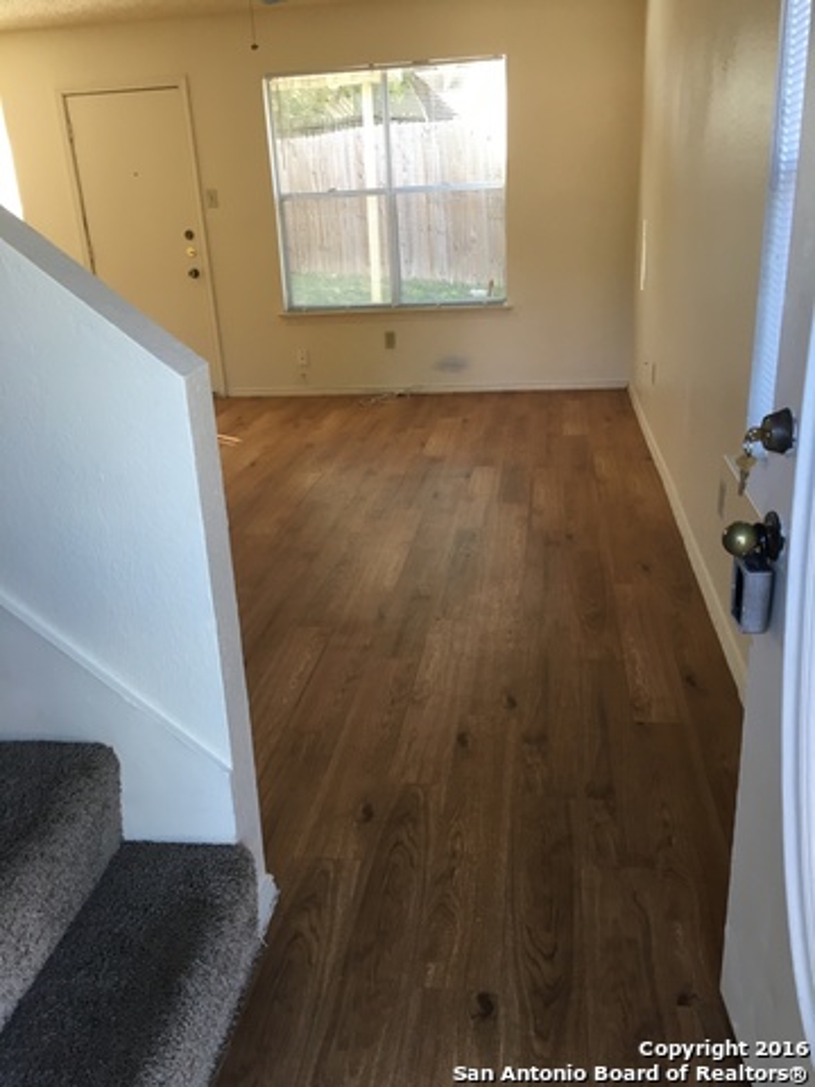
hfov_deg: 48.2
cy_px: 544
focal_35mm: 29
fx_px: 910
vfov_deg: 61.7
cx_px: 408
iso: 32
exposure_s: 1/30
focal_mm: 4.15
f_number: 2.2
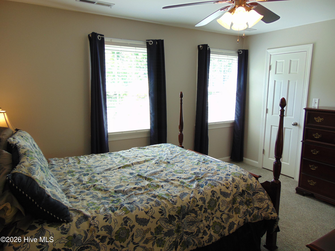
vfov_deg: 54.9
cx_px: 168
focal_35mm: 25
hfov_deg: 69.4
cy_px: 126
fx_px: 242
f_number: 3
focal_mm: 4.5
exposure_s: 1/30
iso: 80
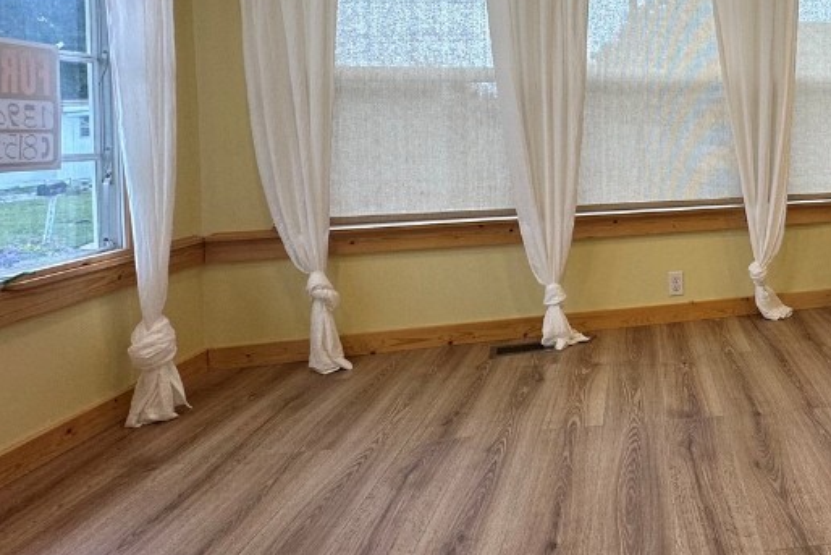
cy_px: 141
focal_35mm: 29
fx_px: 670
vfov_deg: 43.6
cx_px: 749
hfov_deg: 55.2
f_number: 2.2
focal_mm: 2.22
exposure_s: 1/120
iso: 125
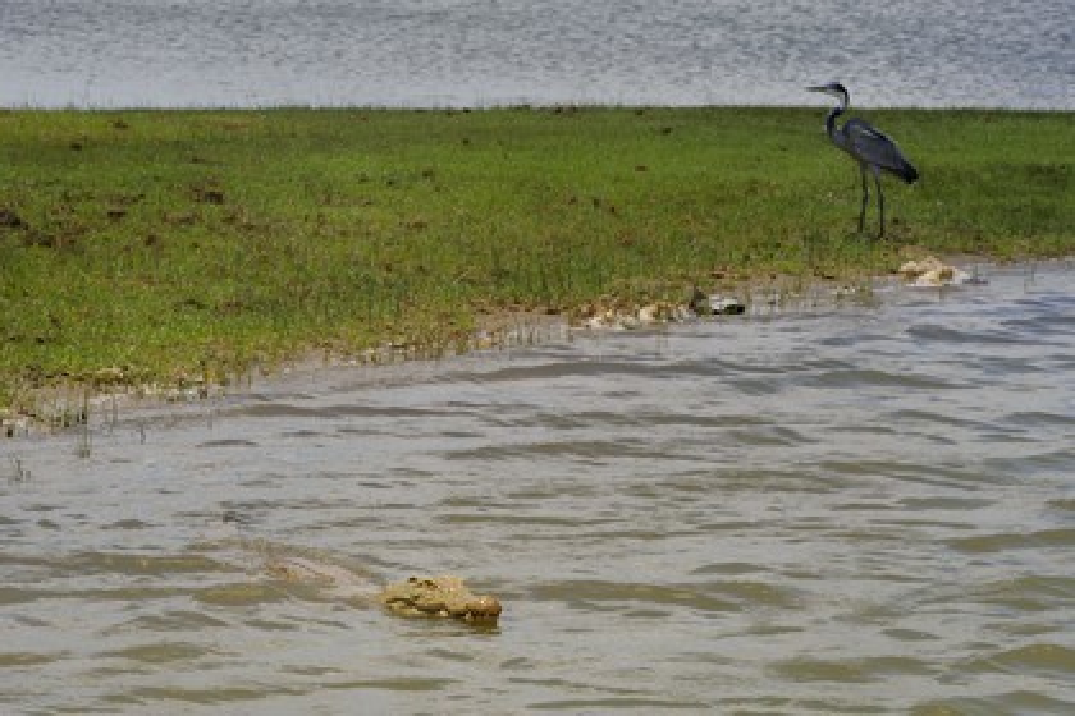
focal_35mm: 165
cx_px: 538
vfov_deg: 8.3
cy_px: 358
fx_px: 4927
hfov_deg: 12.5
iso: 400
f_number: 16
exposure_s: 1/250
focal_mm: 165
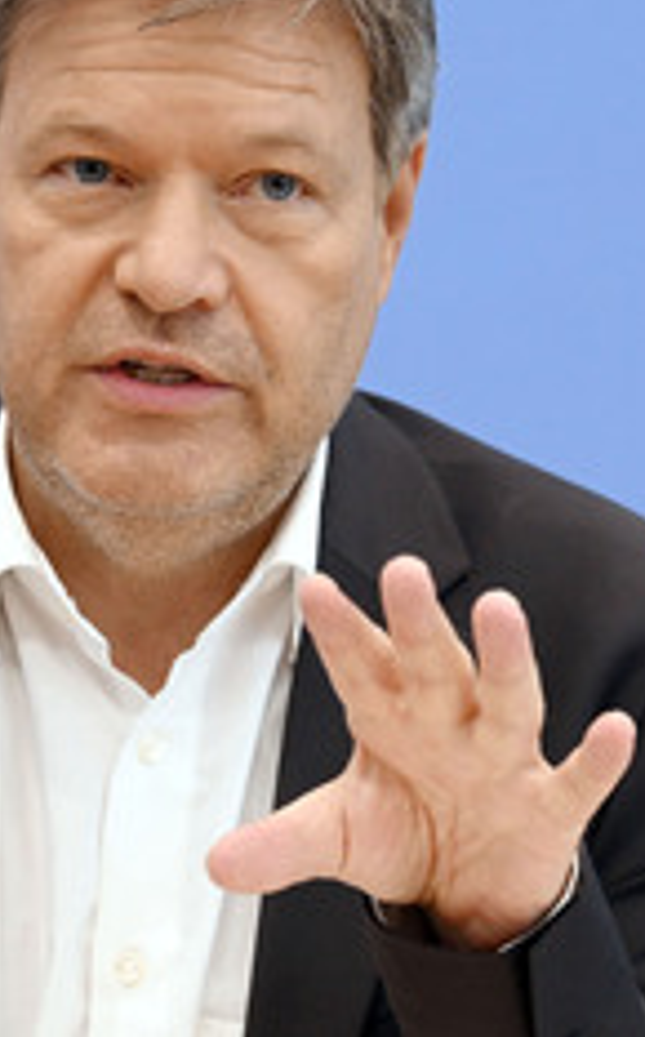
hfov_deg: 5.9
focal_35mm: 221
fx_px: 6235
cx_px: 180
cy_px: 374
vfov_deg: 9.5
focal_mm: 112
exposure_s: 1/500
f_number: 5
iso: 3200
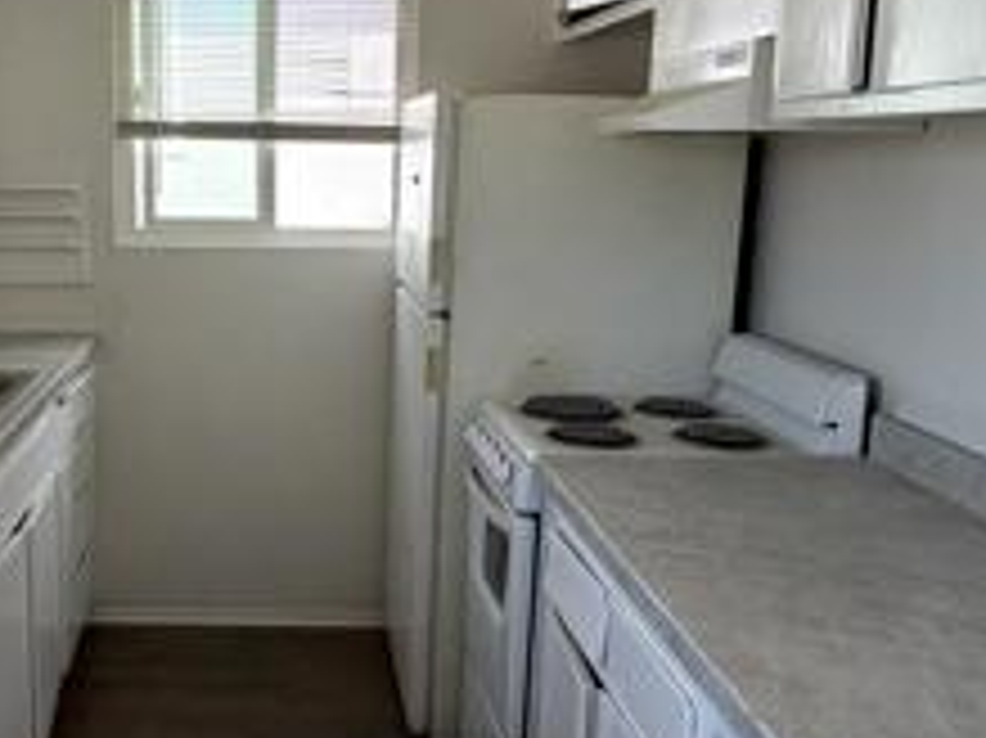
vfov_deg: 35.1
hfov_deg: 44.6
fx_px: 1167
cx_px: 275
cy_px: 364
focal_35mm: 41
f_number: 2.2
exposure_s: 1/121
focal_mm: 2.22
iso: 250
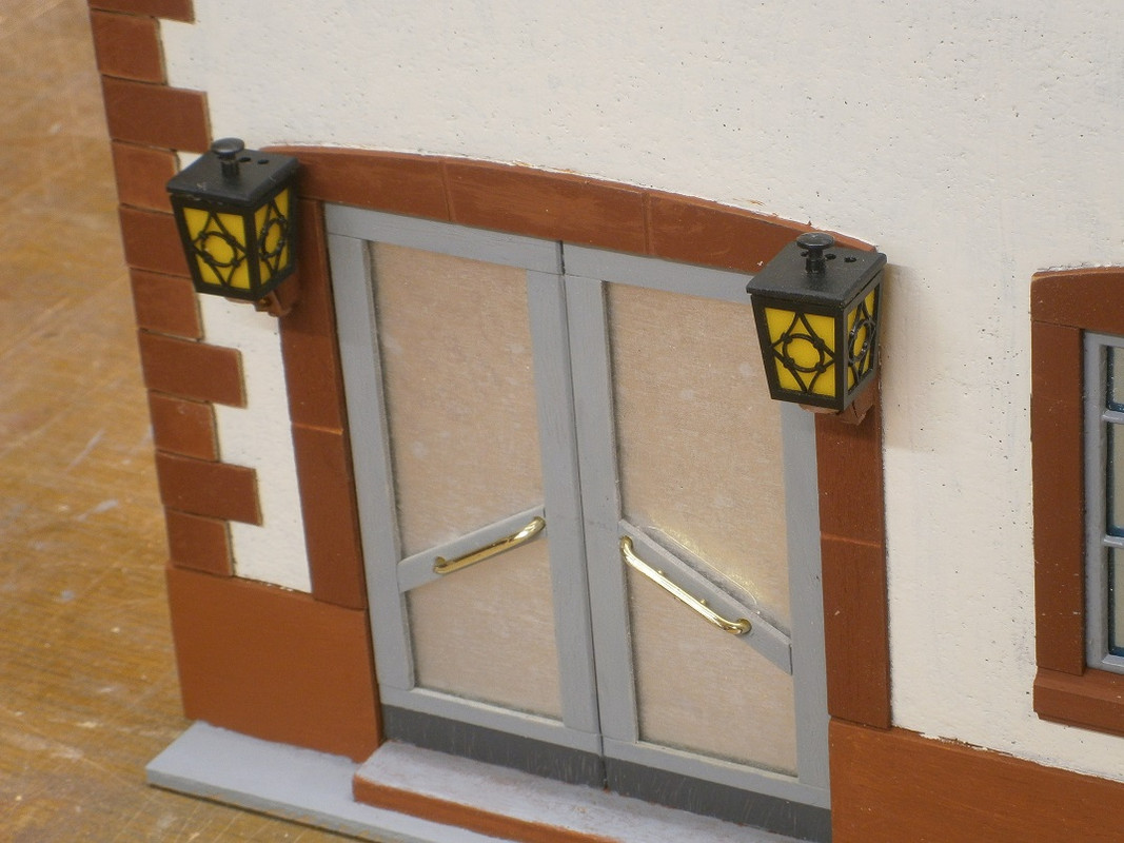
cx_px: 562
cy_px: 422
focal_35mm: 111
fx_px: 3604
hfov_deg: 17.7
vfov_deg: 13.3
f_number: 5.8
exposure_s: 1/3
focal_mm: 19.6
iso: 125
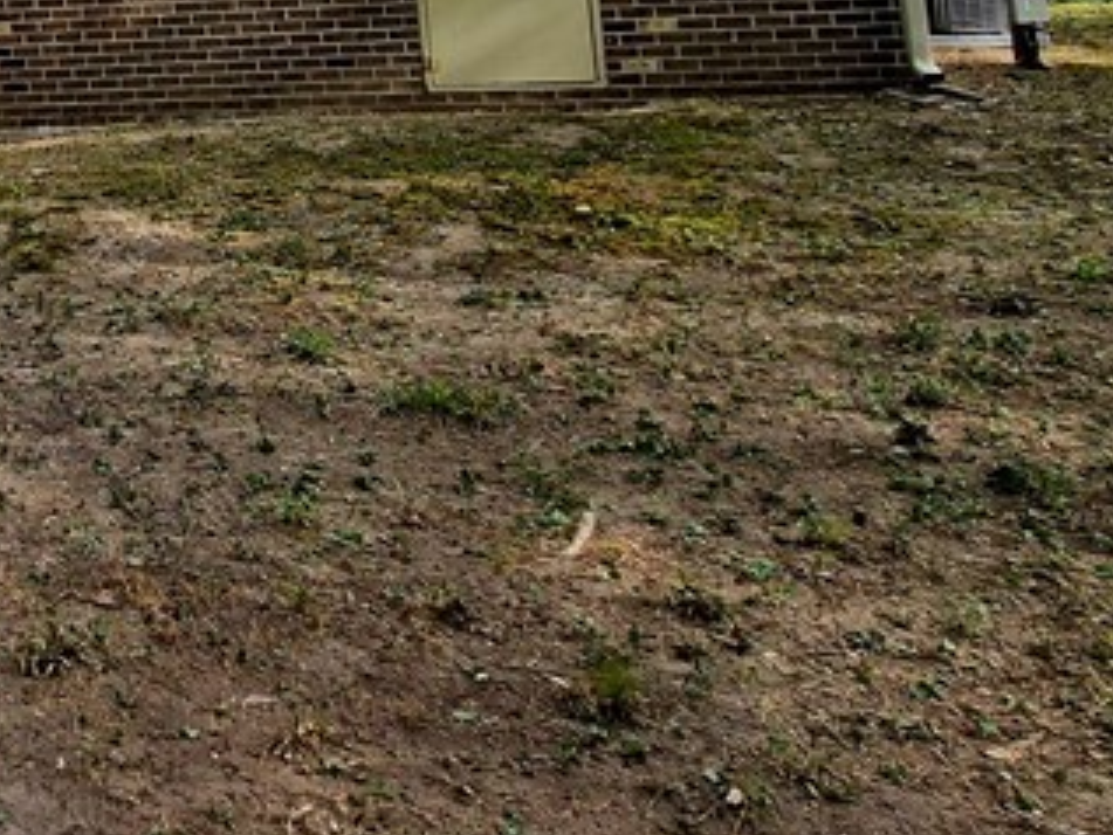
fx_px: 1351
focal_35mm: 42
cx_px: -214
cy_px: -88
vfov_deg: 30.6
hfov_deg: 35.5
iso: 25
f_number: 2.2
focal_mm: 1.7
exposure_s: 1/208
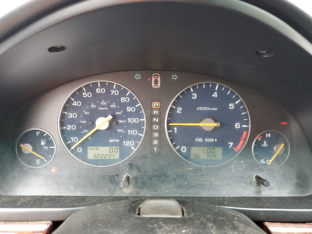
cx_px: 156
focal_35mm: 26
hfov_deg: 67.3
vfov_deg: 53.1
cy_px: 117
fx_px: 234
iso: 51
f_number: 1.5
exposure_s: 1/60.2
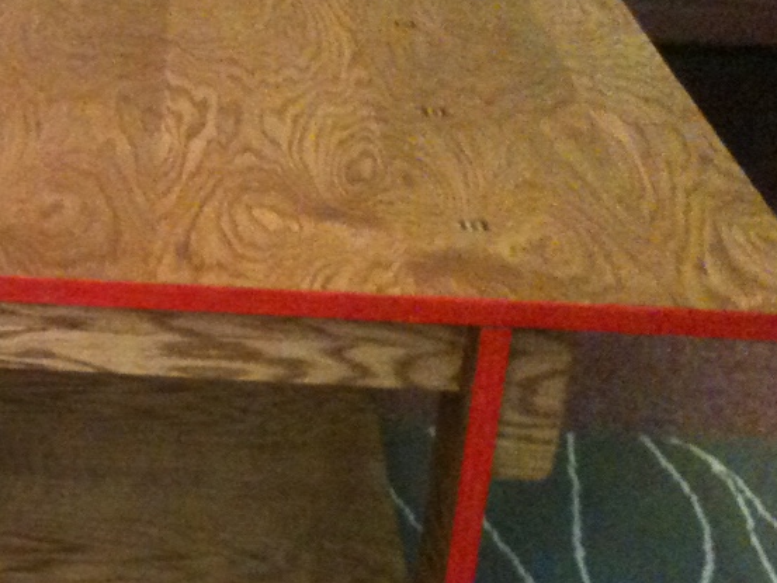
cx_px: -56
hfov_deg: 22.8
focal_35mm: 81
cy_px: 382
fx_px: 1819
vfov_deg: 18.2
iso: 640
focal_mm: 3.85
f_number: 2.8
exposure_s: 1/10
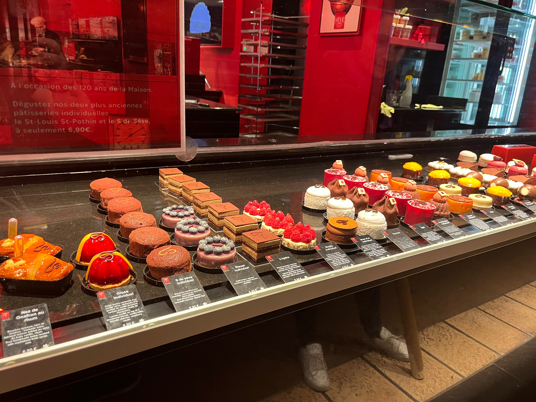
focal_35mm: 26
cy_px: 201
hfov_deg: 67.3
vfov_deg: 53.1
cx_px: 268
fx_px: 403
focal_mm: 5.1
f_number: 1.6
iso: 160
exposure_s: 1/50
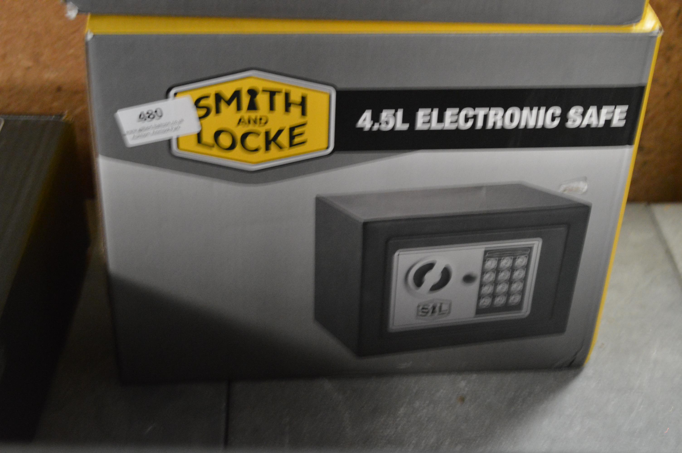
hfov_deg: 31.9
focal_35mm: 63
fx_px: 1192
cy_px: 226
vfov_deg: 21.5
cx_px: 341
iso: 3200
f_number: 5
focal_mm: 42
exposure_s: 1/8
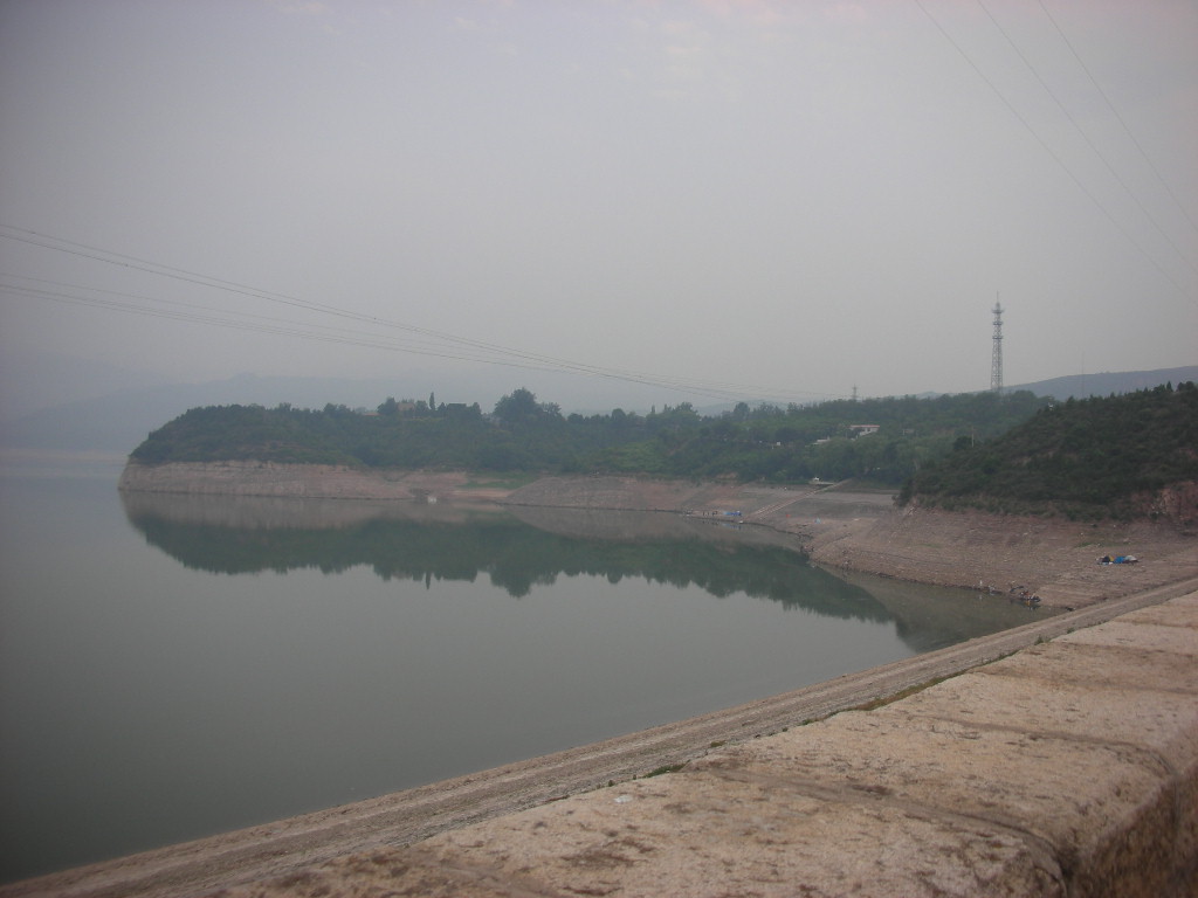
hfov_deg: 52.6
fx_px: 1211
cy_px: 449
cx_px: 599
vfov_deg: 40.7
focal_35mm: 35
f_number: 3
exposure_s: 1/210
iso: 50
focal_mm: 5.8
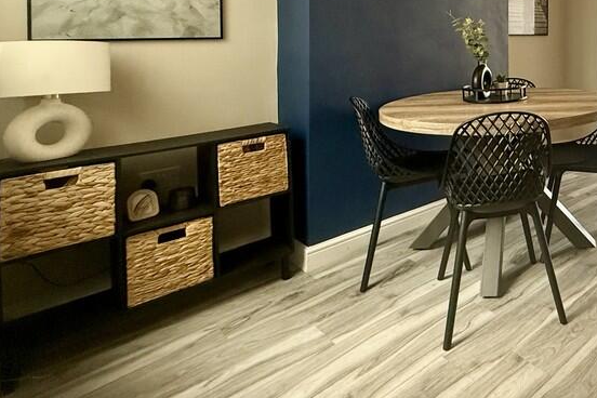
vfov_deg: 43.5
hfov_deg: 56.7
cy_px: 36
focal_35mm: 27
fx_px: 448
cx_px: 552
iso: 500
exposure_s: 1/100
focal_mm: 2.22
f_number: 2.2
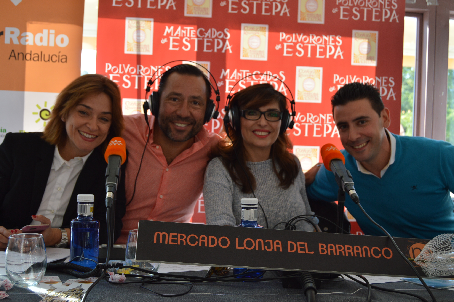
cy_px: 151
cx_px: 227
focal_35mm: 46
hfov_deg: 42.4
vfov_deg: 28.9
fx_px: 586
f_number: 5.6
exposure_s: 1/125
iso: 250
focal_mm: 31
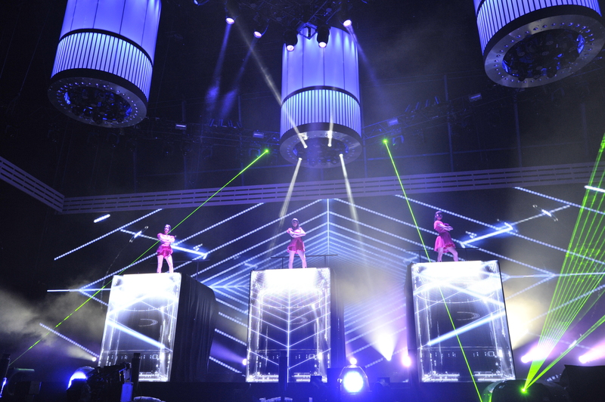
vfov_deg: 46.3
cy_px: 201
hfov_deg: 65.5
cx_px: 302
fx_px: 470
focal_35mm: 28
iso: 2200
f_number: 6.3
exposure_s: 1/125
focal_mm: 28
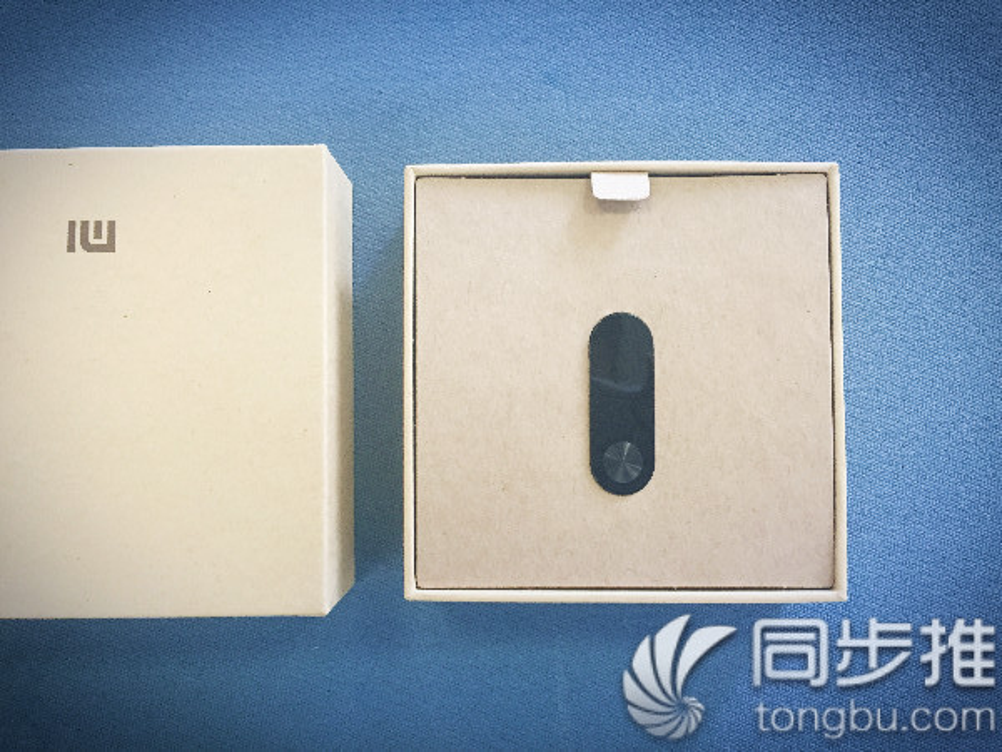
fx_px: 839
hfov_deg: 61.7
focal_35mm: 29
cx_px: 501
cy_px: 376
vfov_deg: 48.2
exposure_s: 1/33
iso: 200
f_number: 2.2
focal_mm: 4.15
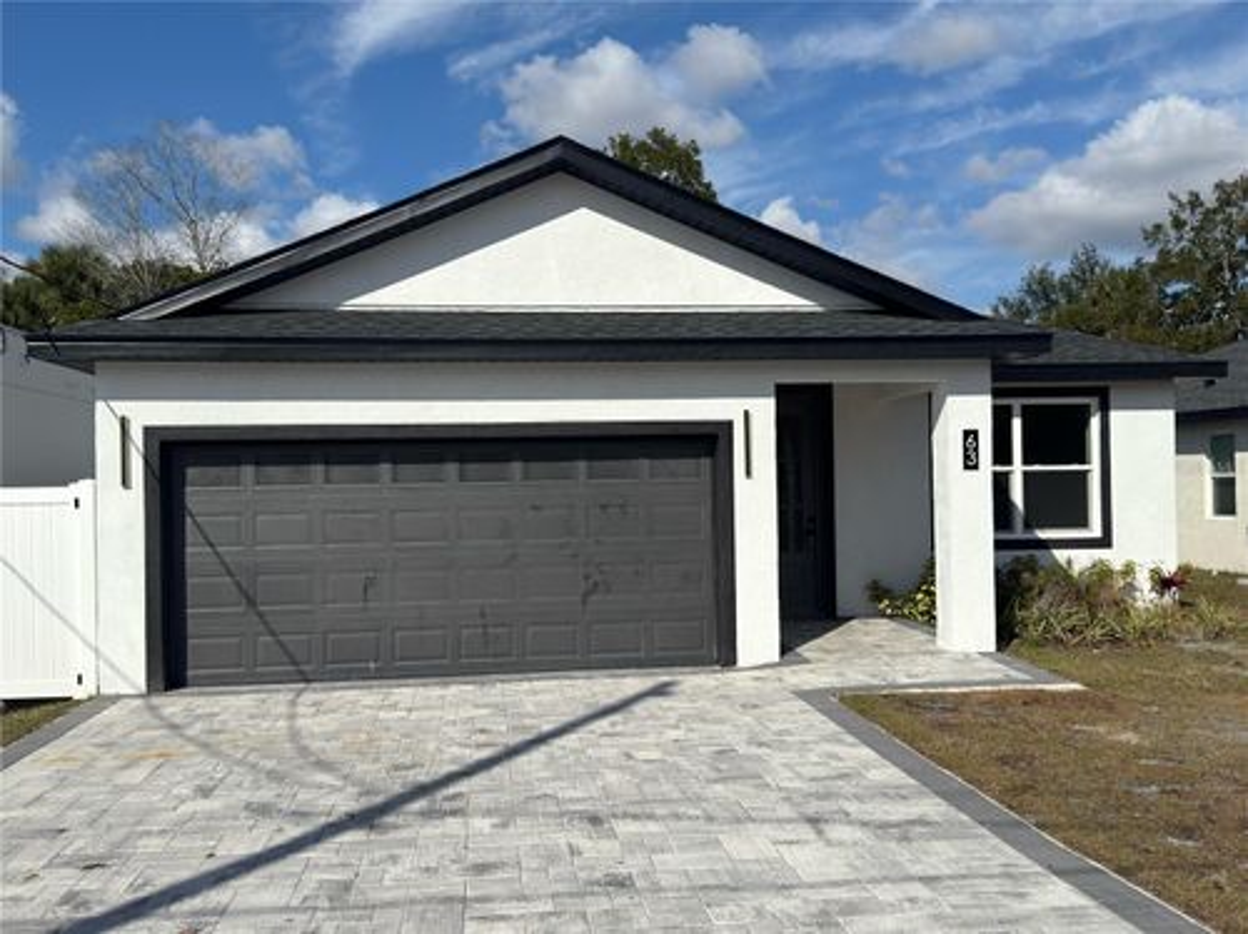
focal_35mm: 35
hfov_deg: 52.7
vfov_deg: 40.6
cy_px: 467
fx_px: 1261
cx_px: 624
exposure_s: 1/15385
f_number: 1.78
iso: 100
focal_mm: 6.76
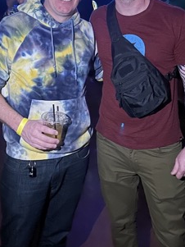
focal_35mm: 51
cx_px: 85
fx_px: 363
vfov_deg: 36.0
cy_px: 44
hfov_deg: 28.6
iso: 3200
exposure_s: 1/14
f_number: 1.78
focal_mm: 6.86
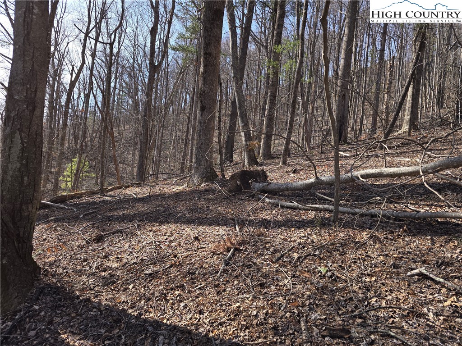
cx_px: 231
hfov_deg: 73.9
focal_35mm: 23
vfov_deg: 58.9
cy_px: 173
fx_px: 307
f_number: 1.7
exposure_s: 1/270
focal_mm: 6.3
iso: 12
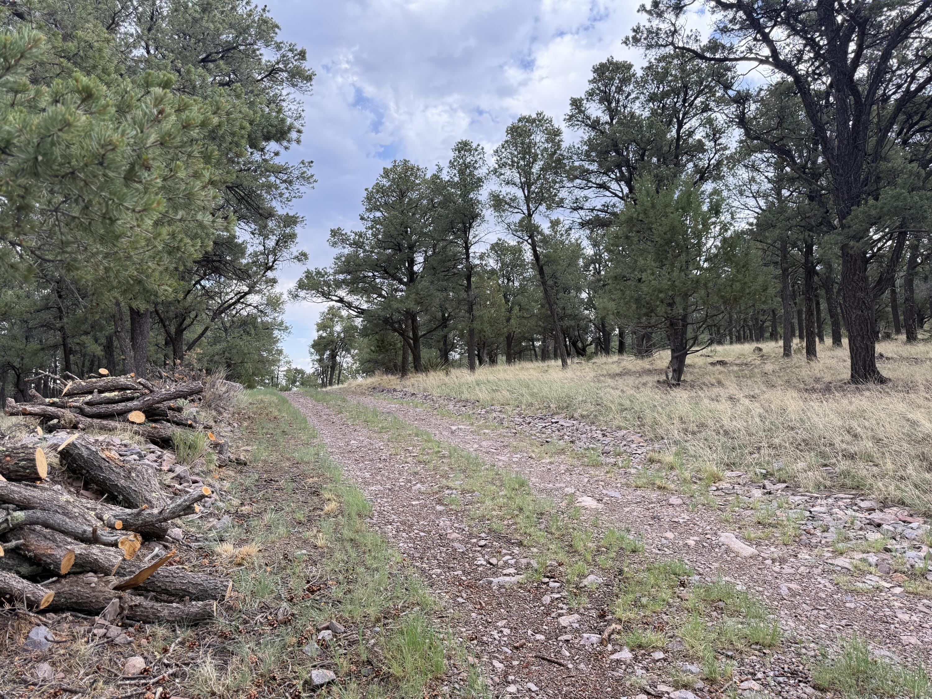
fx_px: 646
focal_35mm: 24
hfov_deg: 71.6
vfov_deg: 56.8
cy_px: 350
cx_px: 466
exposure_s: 1/551
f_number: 1.78
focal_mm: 6.76
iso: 100
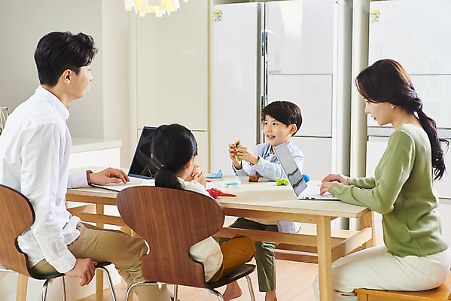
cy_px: 150
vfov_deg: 24.6
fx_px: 689
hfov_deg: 36.2
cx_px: 226
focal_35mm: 55
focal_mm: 55
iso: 250
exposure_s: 1/125
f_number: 4.5
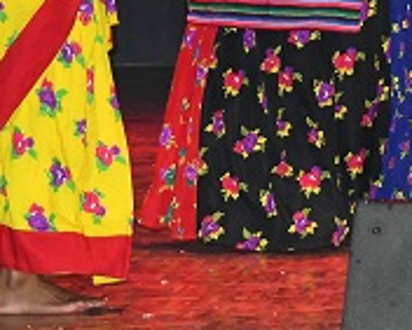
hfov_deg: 3.8
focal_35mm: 500
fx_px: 6100
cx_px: 1170
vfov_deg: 3.1
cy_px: -250
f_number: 6.3
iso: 2000
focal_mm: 78
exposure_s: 1/125
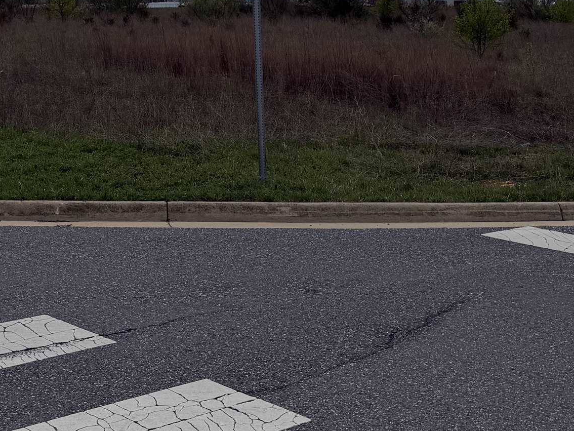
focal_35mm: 65
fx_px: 1078
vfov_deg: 21.4
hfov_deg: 29.1
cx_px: 104
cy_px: -47
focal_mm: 6.76
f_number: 1.78
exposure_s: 1/17544
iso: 80
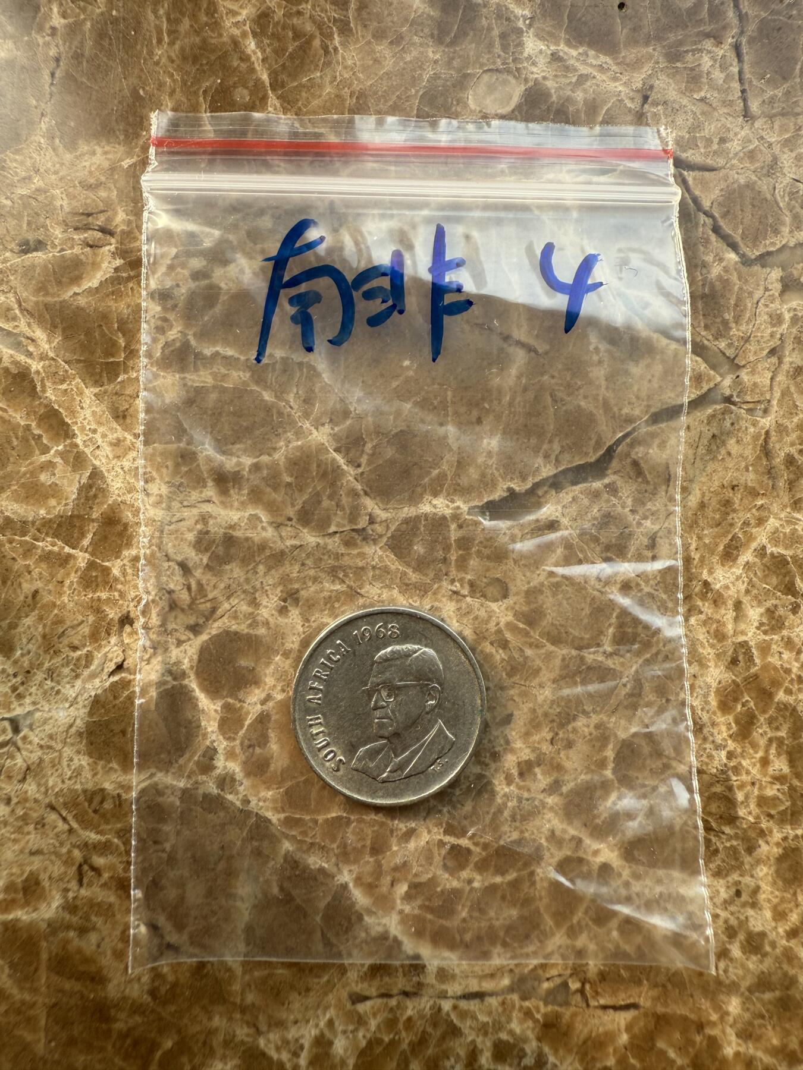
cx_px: 402
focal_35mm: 24
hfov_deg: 56.8
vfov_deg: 71.6
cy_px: 535
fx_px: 742
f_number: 2.2
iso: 40
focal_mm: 2.22
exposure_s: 1/228
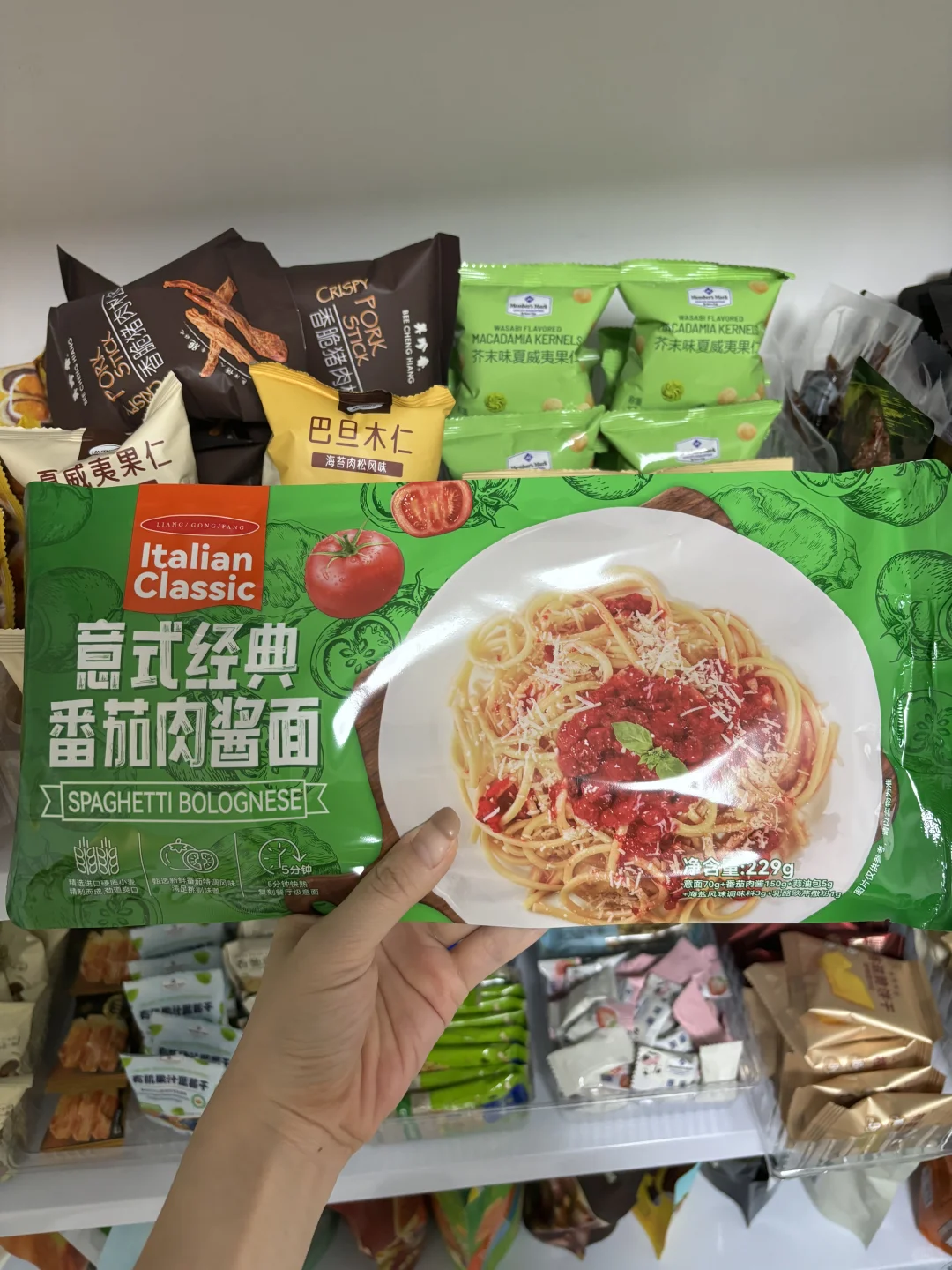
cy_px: 635
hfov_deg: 53.1
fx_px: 953
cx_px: 476
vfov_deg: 67.3
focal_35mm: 26
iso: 250
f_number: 1.6
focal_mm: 5.96
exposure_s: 1/50
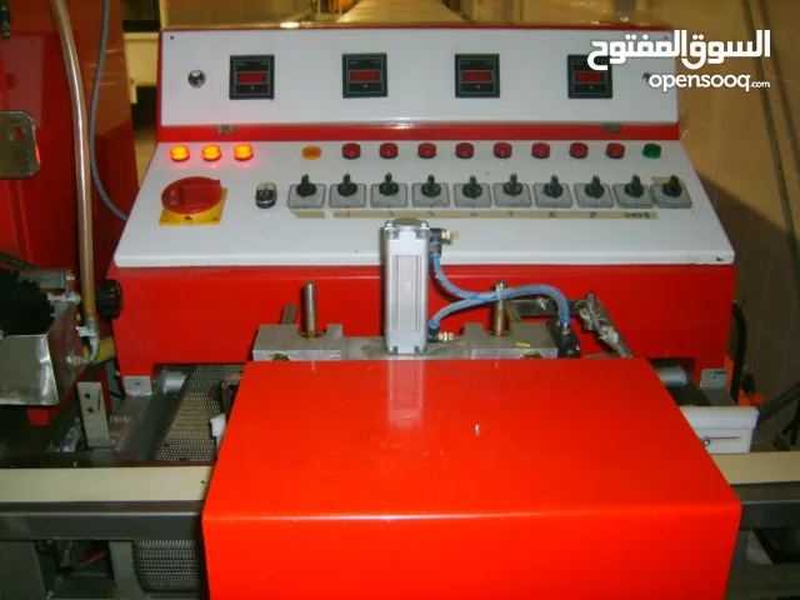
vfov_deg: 40.7
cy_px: 300
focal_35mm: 35
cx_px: 400
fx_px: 809
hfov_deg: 52.6
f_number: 2.8
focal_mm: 5.8
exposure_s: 1/30
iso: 100
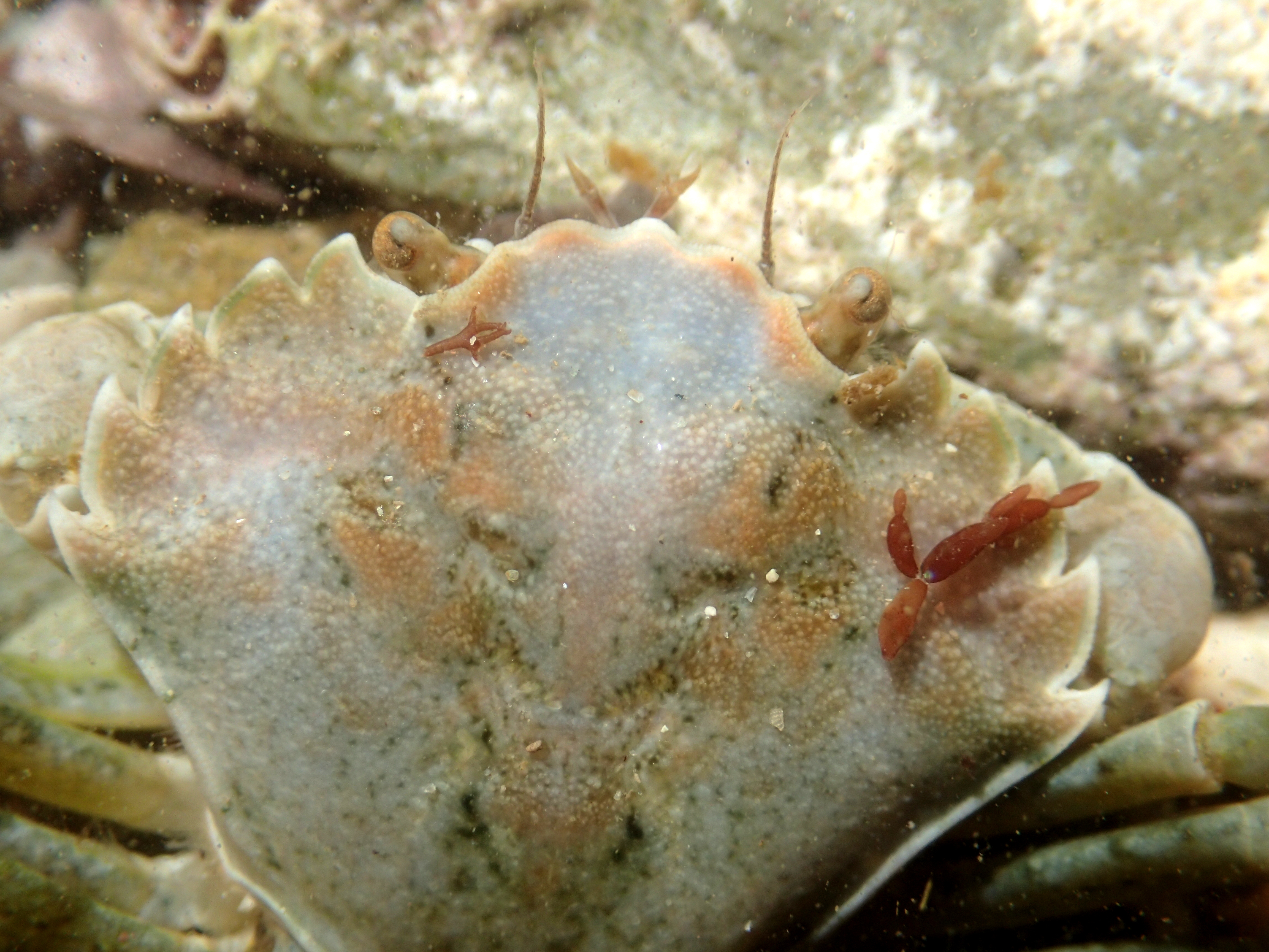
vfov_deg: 29.7
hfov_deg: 38.9
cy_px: 476
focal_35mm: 49
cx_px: 634
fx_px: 1796
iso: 100
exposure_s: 1/400
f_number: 4.5
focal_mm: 8.99
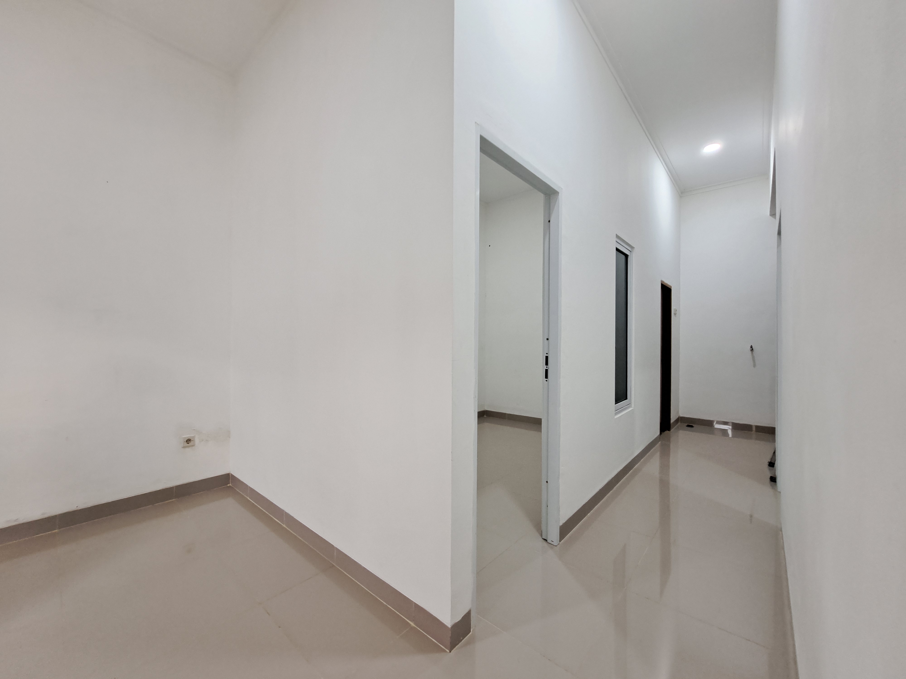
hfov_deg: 106.2
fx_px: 340
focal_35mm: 13
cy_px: 340
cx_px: 453
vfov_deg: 89.9
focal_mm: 1.74
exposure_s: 1/50
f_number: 2.2
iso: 200
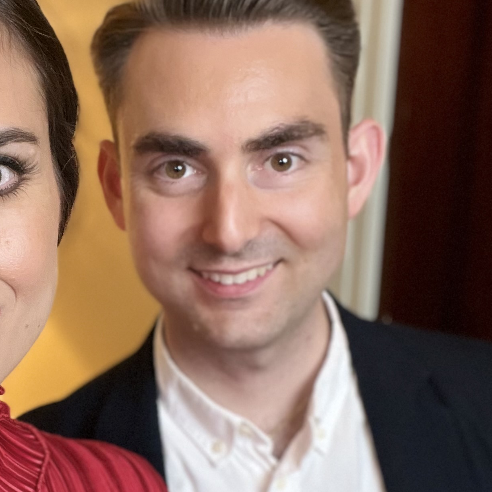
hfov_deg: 25.1
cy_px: 361
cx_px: 70
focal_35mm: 67
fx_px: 1077
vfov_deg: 25.5
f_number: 2.2
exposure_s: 1/50
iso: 200
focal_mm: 2.71
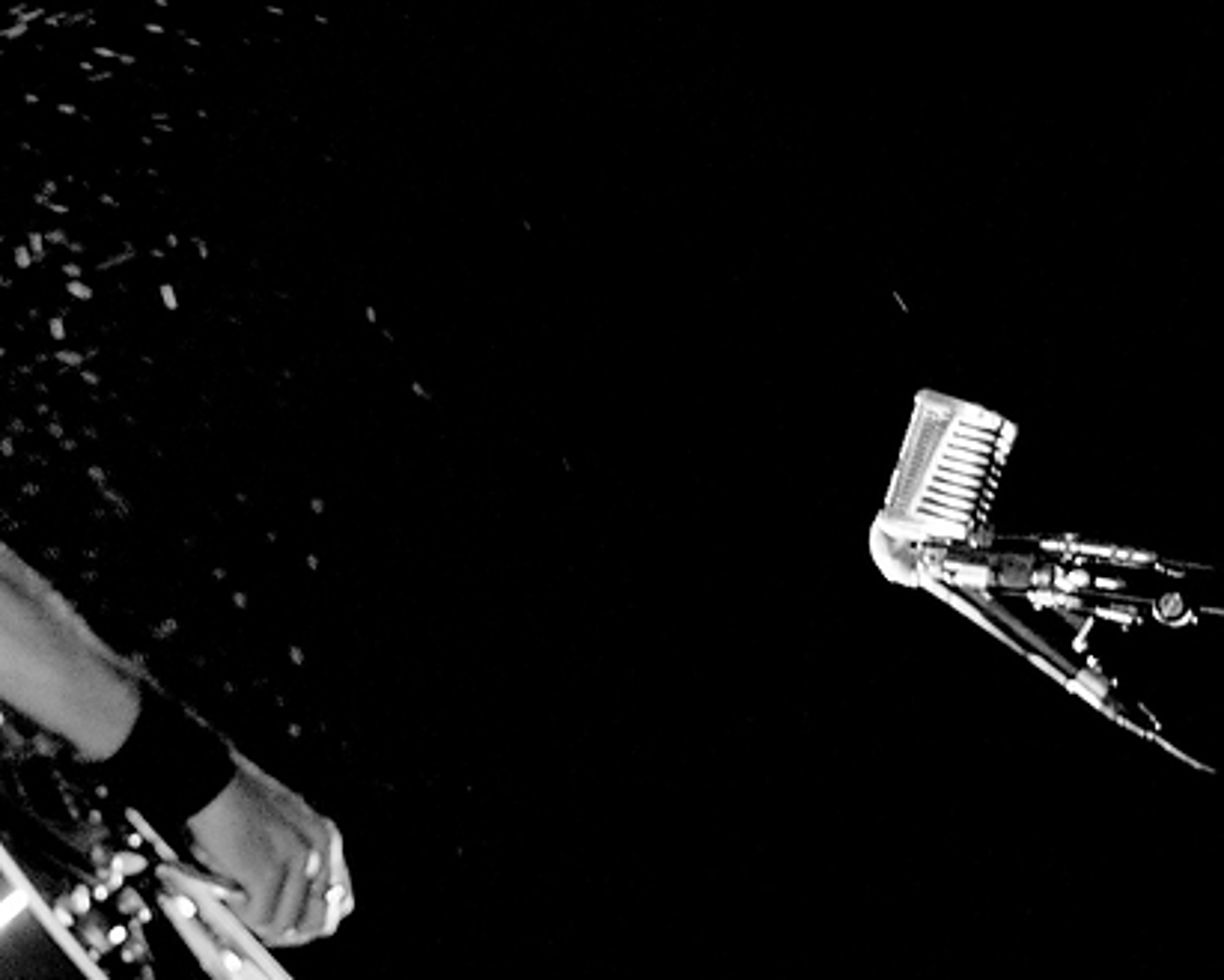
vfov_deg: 10.0
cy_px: 798
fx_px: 5580
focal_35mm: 154
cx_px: 18
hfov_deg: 12.4
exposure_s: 1/125
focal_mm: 50
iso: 1600
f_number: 1.4
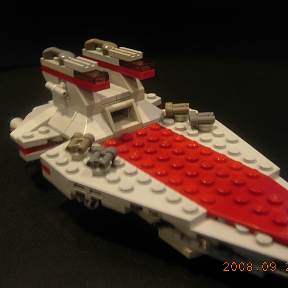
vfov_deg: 38.3
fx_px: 414
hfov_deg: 38.3
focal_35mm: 44
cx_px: 164
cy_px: 149
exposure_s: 1/4
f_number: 2.7
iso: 79
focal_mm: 7.5
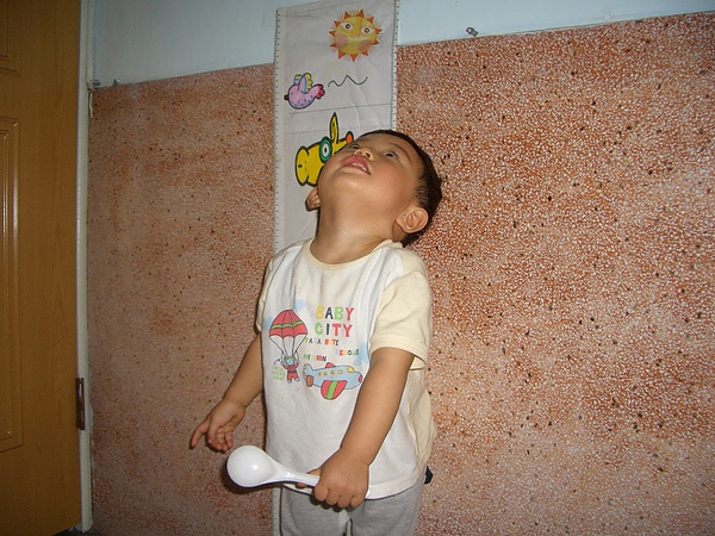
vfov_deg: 40.7
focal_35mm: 35
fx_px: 723
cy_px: 268
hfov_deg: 52.6
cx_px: 358
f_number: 2.6
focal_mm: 5.8
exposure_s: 1/60
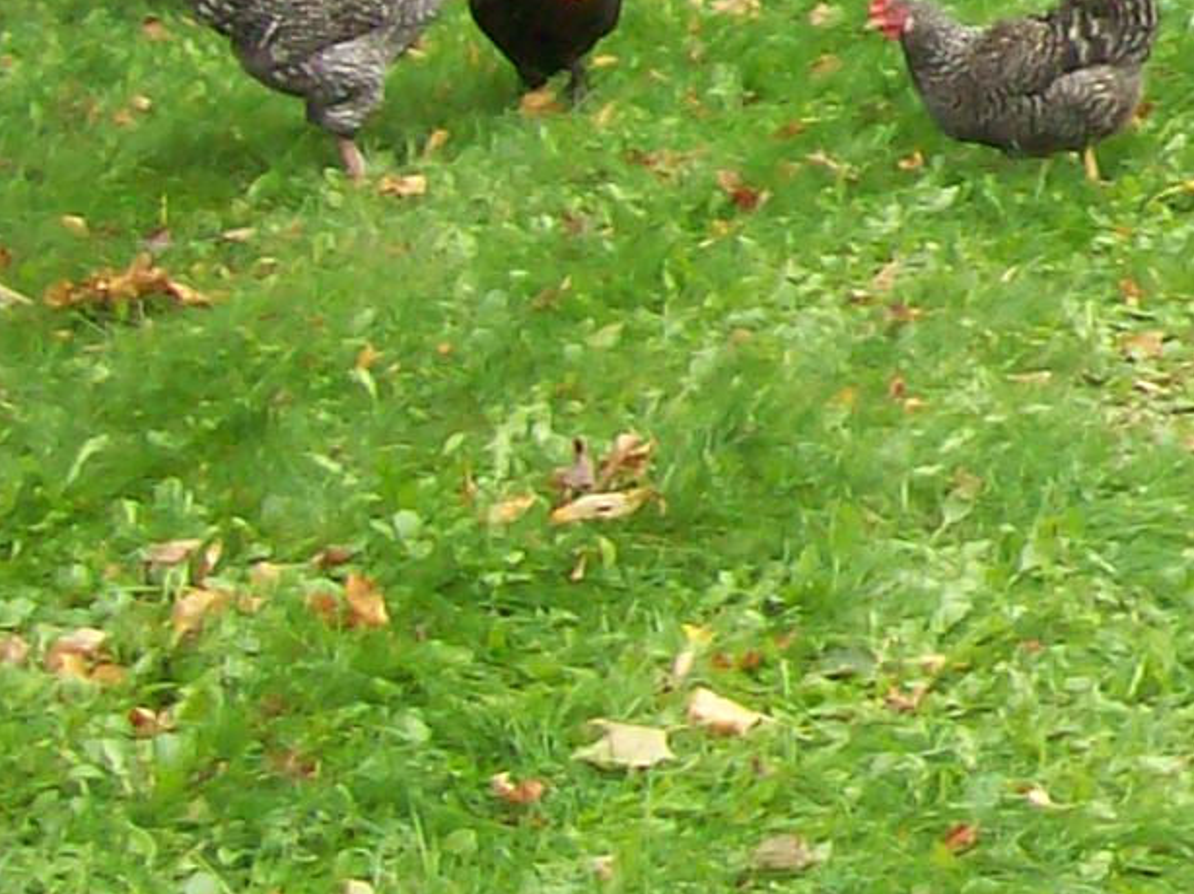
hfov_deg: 11.0
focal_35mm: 167
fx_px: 5758
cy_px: -311
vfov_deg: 8.7
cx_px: 2190
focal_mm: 6
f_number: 2.7
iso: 80
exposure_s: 1/141
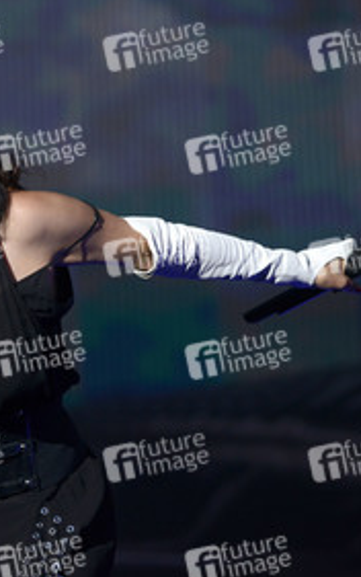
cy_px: 304
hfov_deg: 6.7
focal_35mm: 196
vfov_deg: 10.7
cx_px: -22
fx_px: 3081
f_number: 2.8
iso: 1250
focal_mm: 120
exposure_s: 1/250
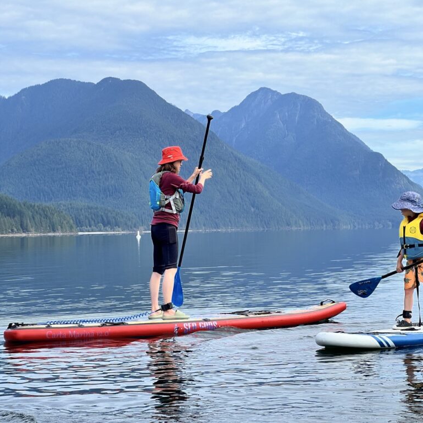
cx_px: 273
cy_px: 212
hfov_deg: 19.0
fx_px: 1258
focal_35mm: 91
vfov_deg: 19.1
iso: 32
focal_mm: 9
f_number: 2.8
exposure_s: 1/492
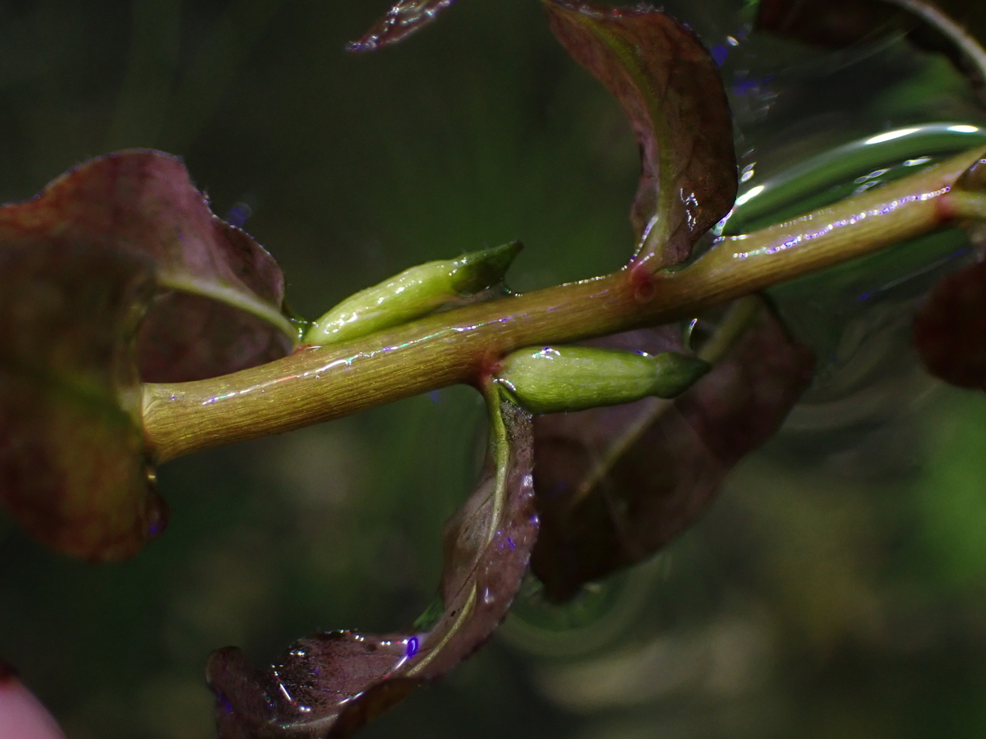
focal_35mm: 77
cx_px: 493
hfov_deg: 25.3
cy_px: 370
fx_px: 2193
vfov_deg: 19.1
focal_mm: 13.65
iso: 400
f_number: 4.1
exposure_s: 1/320
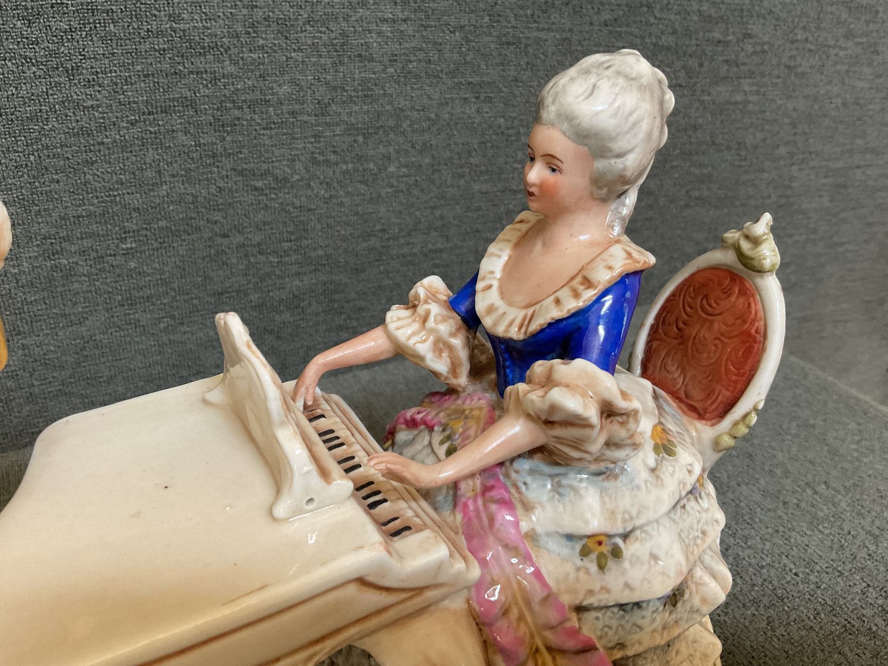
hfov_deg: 61.7
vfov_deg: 48.2
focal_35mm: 29
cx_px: 444
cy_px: 333
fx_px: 744
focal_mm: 3
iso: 160
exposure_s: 1/60
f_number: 1.8
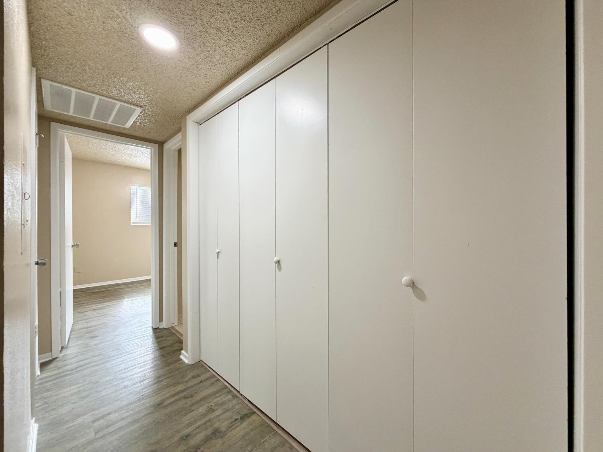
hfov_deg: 102.1
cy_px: 226
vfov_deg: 85.7
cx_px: 302
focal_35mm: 14
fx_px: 244
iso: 250
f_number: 2.2
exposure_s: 1/120
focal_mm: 2.22
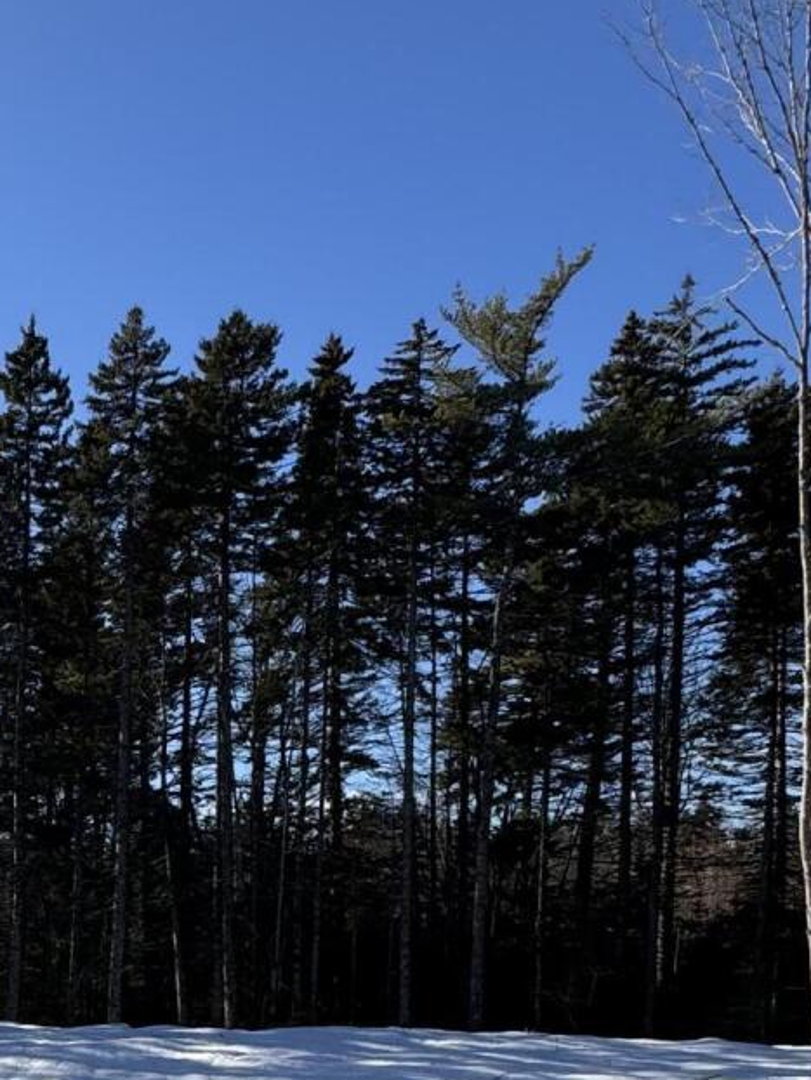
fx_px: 1405
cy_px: 979
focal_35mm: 45
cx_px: -17
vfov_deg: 39.0
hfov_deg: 29.8
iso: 50
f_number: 2.2
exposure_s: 1/1449
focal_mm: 2.22
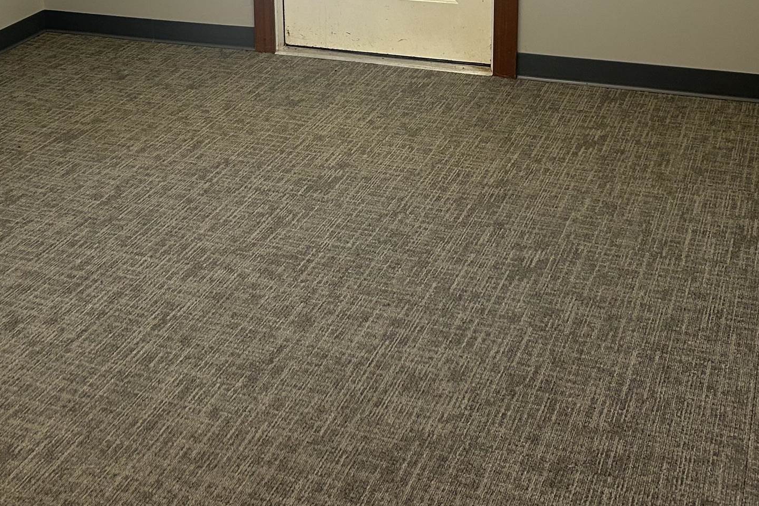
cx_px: 227
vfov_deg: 22.3
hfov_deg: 34.0
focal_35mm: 58
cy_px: -26
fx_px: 1223
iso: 125
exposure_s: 1/120
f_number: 1.5
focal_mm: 5.7
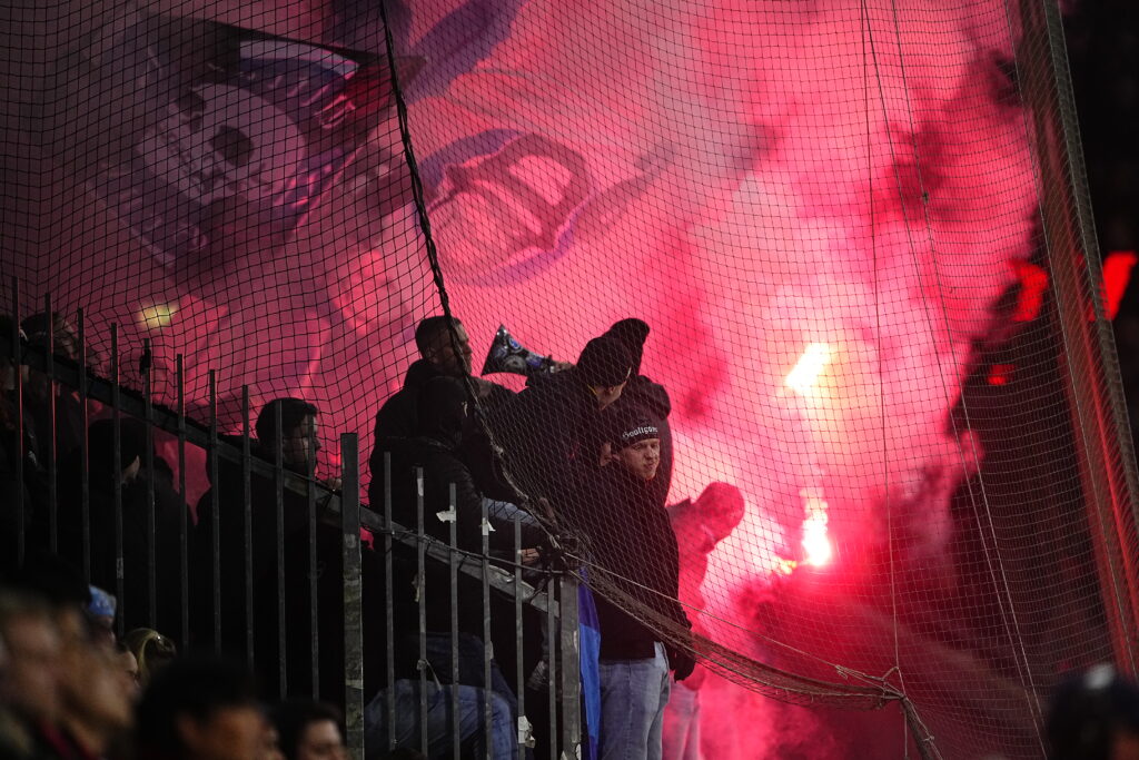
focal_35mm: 400
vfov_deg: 3.4
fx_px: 12656
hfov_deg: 5.2
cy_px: 380
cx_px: 570
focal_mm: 400
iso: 3200
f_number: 2.8
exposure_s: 1/2500
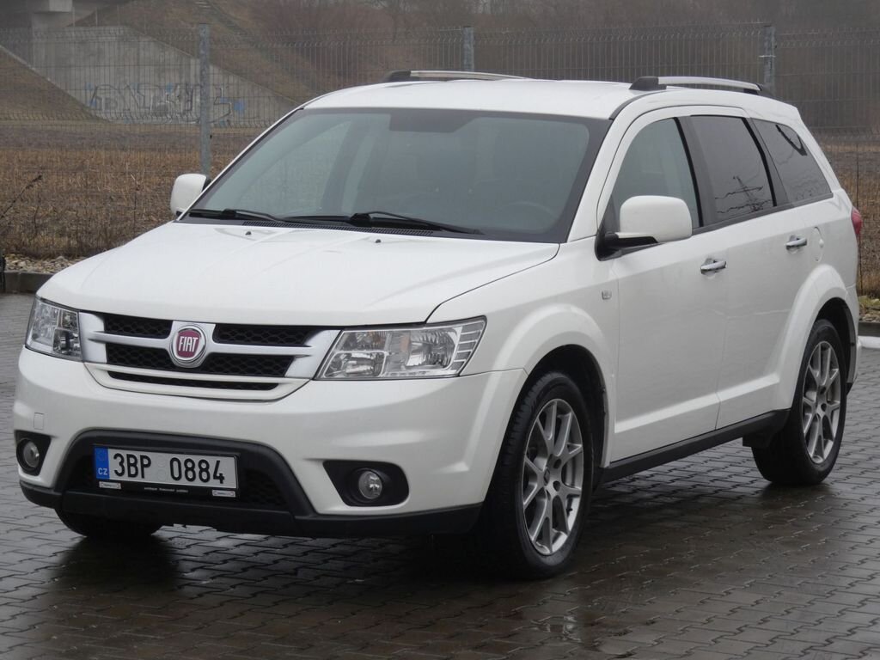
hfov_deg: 18.4
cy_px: 330
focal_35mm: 107
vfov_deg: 13.8
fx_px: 2720
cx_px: 440
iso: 100
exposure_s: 1/80
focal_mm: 19.2
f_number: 5.6
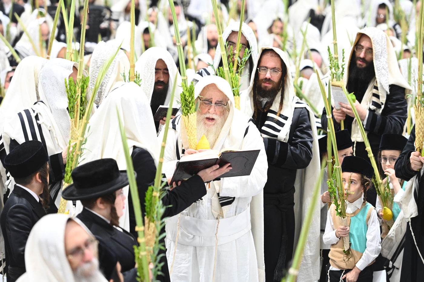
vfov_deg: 9.5
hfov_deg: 14.2
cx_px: 212
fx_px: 1707
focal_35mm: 145
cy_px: 141
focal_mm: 145
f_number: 4.5
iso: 2000
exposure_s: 1/125
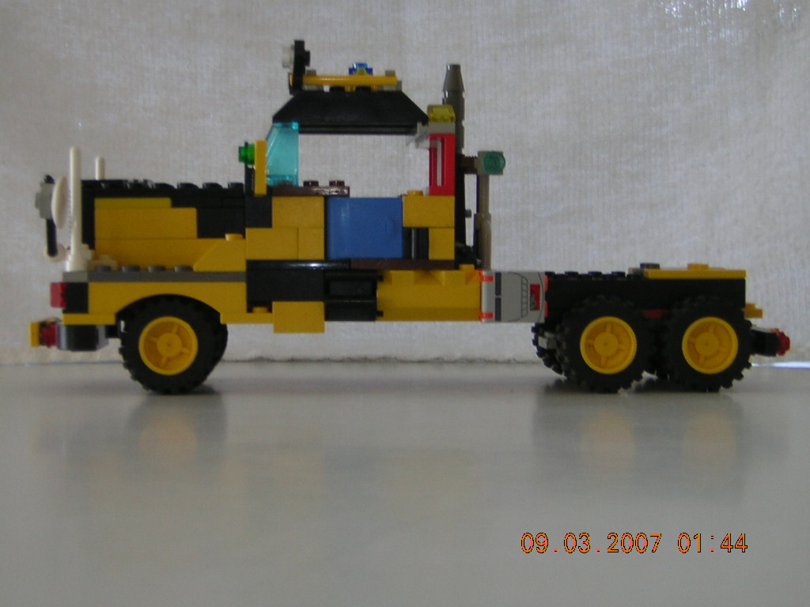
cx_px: 405
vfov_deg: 23.7
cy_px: 304
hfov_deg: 31.2
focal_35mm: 62
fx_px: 1451
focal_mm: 8.1
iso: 50
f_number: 3.4
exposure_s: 1/30
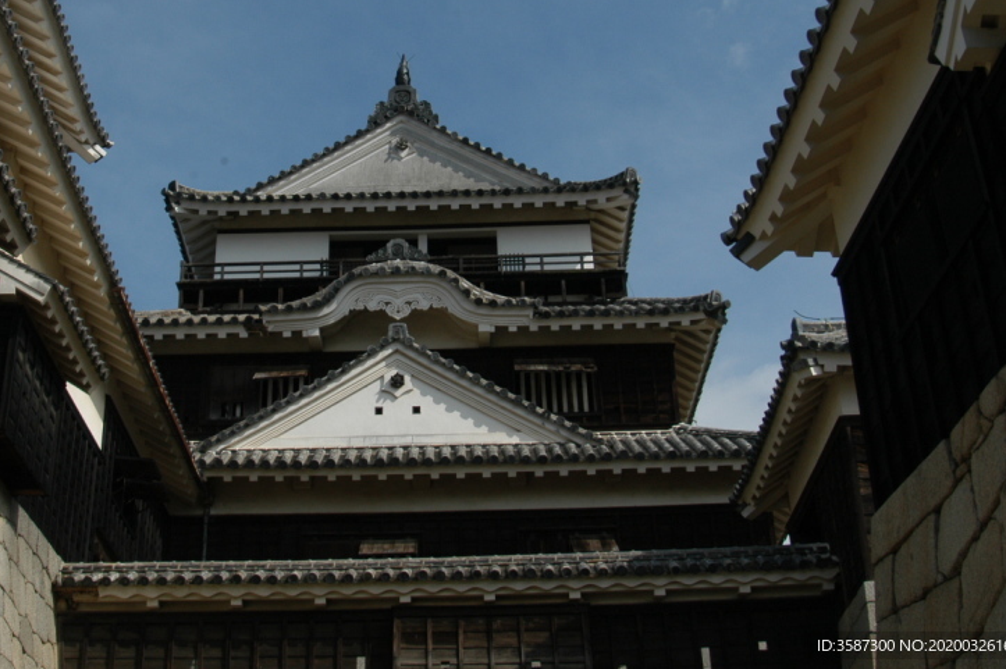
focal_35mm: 51
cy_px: 200
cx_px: 412
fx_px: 1424
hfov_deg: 38.8
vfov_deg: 26.2
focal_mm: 24
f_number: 10
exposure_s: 1/400
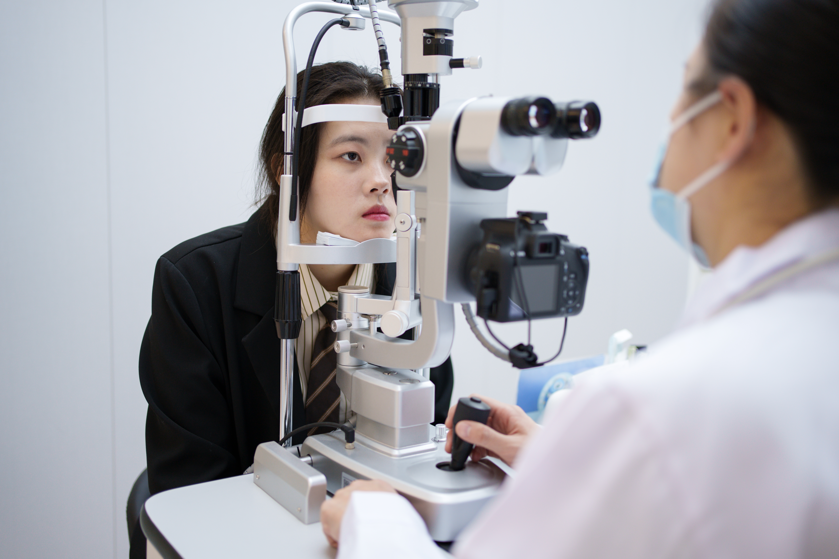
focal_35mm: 35
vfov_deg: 37.9
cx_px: 420
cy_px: 280
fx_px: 816
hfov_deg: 54.4
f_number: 2
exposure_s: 1/160
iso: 200
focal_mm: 35
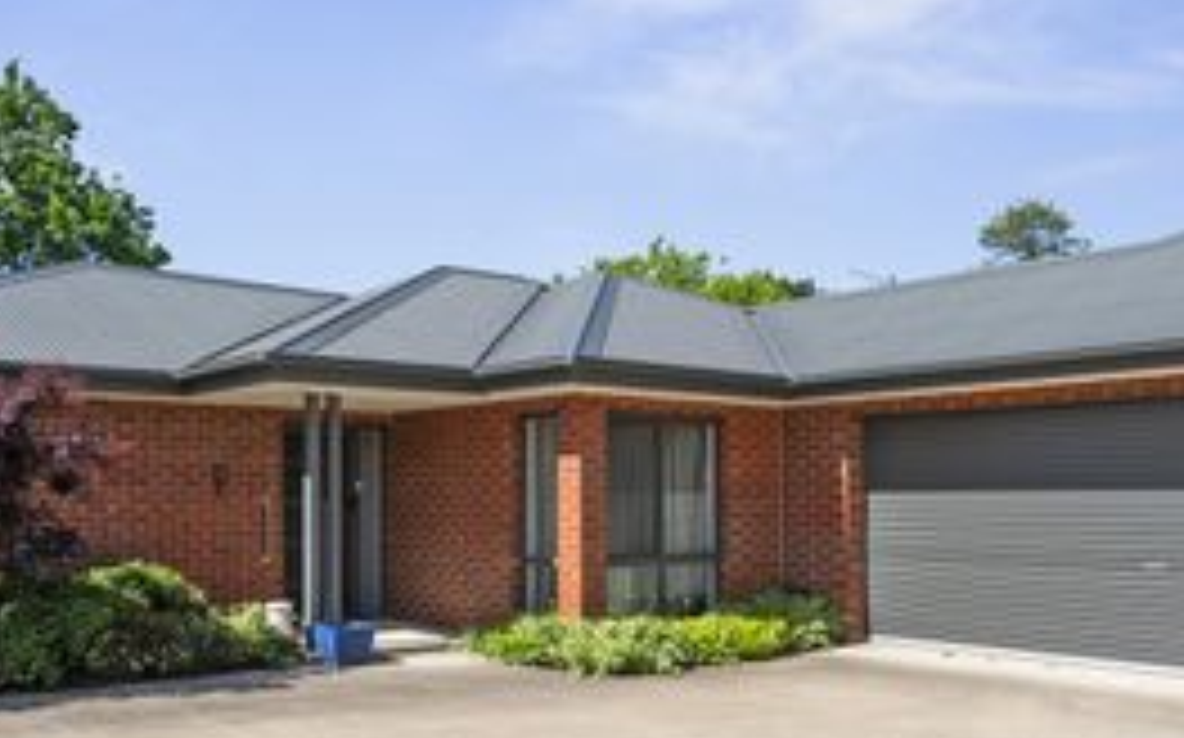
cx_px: 662
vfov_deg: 40.2
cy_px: 466
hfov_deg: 61.1
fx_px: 1000
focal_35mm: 31
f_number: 11
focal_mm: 17
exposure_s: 1/320
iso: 200
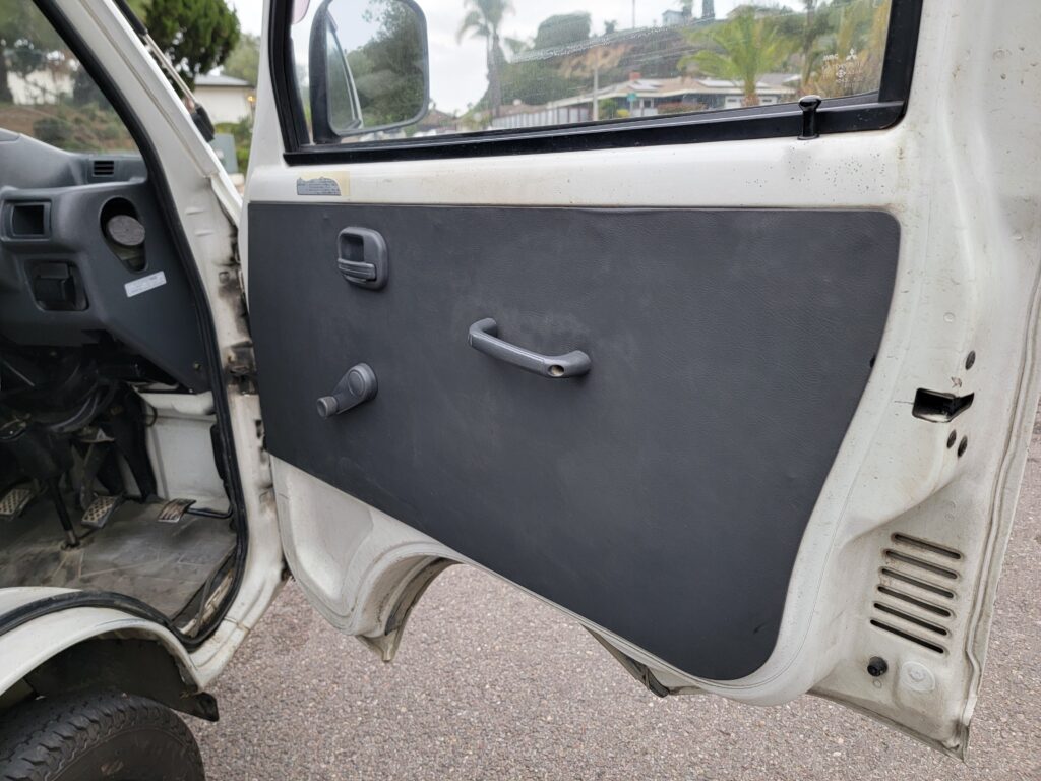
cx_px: 520
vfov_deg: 56.8
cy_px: 390
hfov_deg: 71.6
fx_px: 722
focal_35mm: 24
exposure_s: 1/120
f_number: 1.8
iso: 100
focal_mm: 6.7
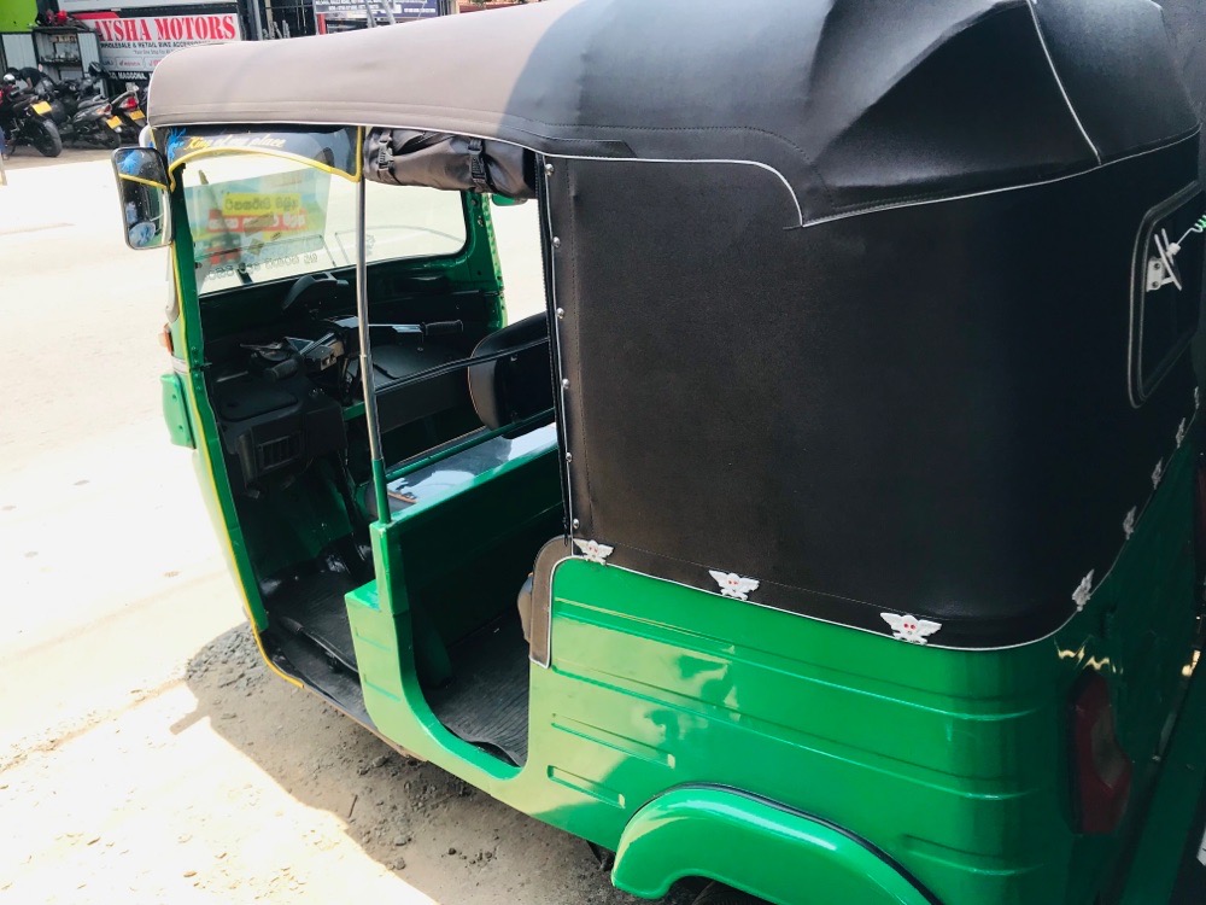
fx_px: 976
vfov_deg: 49.7
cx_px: 603
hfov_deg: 63.4
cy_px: 452
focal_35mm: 28
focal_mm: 3.99
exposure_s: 1/383
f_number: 1.8
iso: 20
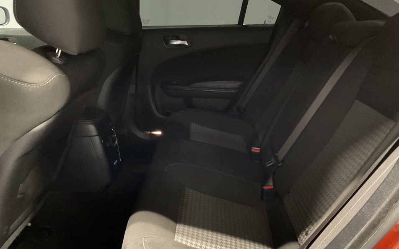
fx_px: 337
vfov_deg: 40.5
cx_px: 201
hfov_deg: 61.2
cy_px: 142
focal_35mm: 31
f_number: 1.8
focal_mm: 3
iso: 500
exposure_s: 1/20
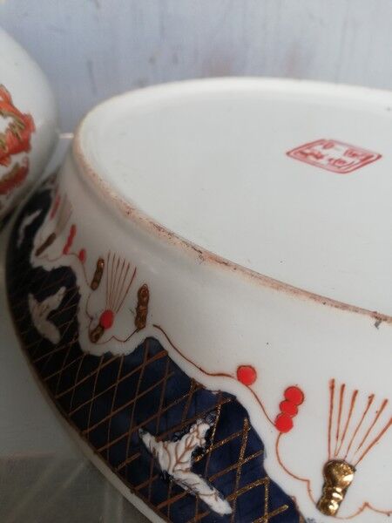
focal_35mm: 26
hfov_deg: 53.1
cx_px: 196
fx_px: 393
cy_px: 262
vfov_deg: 67.3
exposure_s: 1/100
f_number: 2.2
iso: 80
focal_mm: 3.81
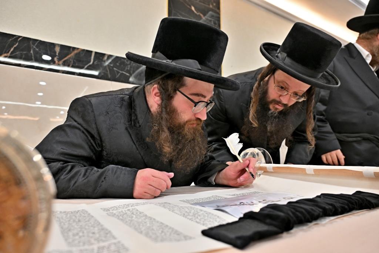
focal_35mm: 24
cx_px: 190
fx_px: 253
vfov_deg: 53.1
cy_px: 126
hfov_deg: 73.7
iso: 800
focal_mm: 24
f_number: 4
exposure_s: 1/200
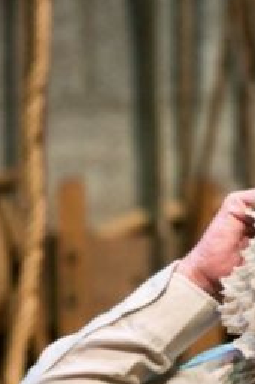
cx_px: 483
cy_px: 352
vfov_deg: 5.3
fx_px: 4138
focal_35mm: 389
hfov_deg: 3.5
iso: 1600
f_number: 2.8
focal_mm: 130
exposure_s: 1/320
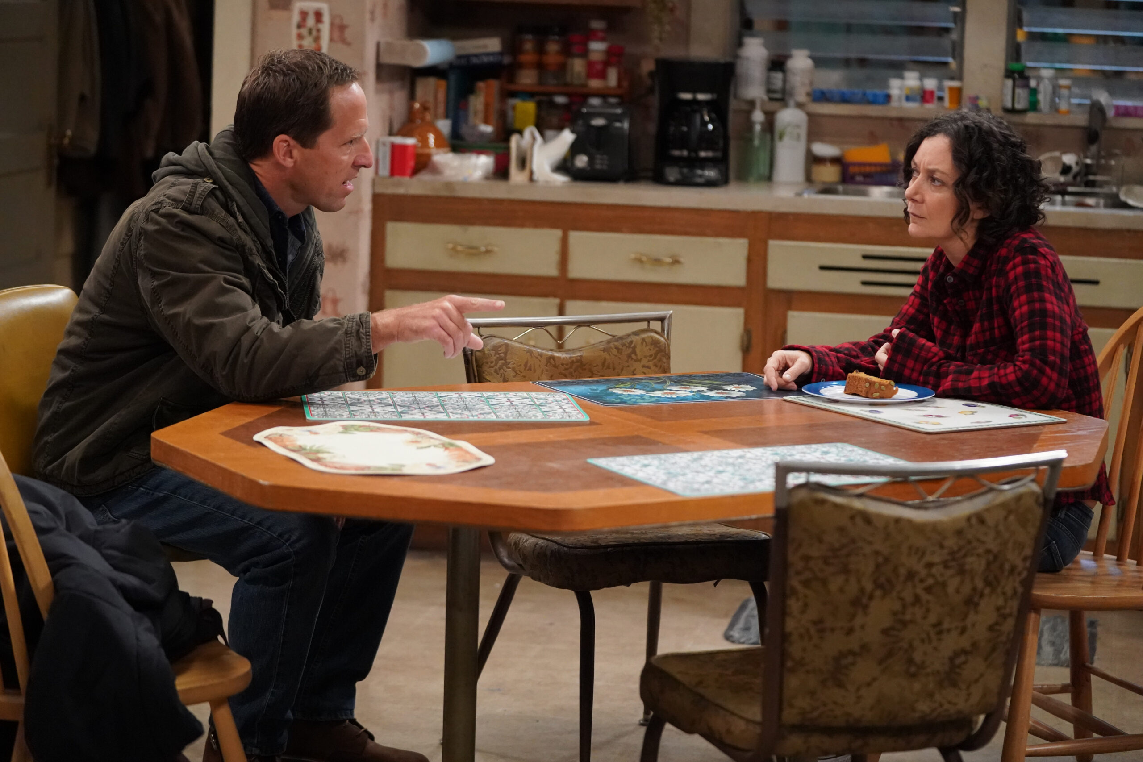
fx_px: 2794
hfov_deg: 23.1
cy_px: 381
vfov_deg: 15.5
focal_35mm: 88
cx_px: 572
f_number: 2.8
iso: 8000
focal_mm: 88
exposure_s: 1/200
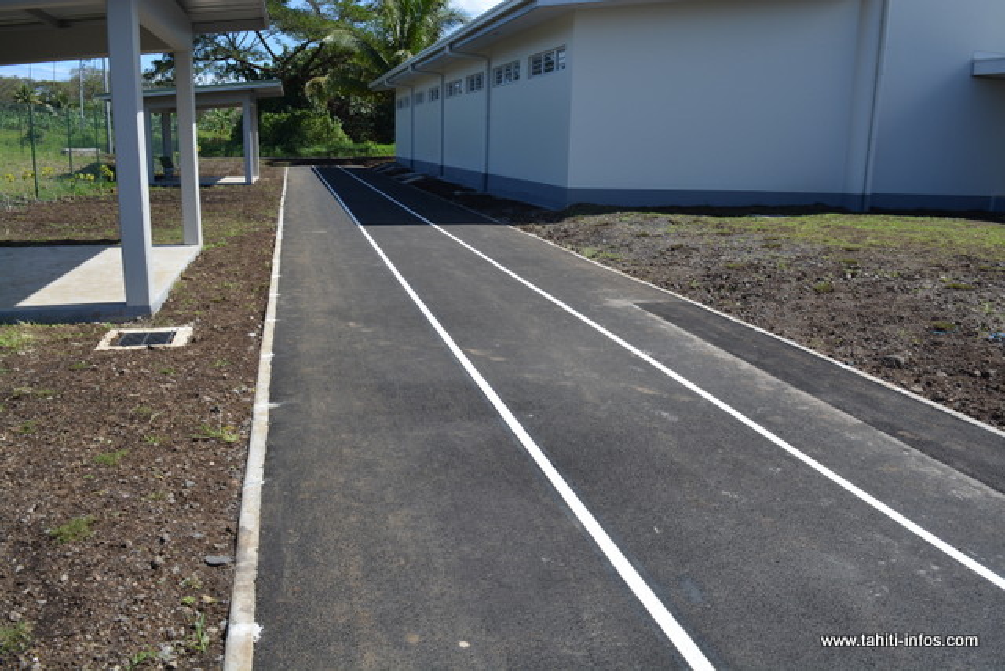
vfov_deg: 48.0
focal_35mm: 27
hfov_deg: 67.4
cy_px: 336
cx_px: 502
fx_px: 754
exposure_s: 1/250
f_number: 8
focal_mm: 18
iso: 100
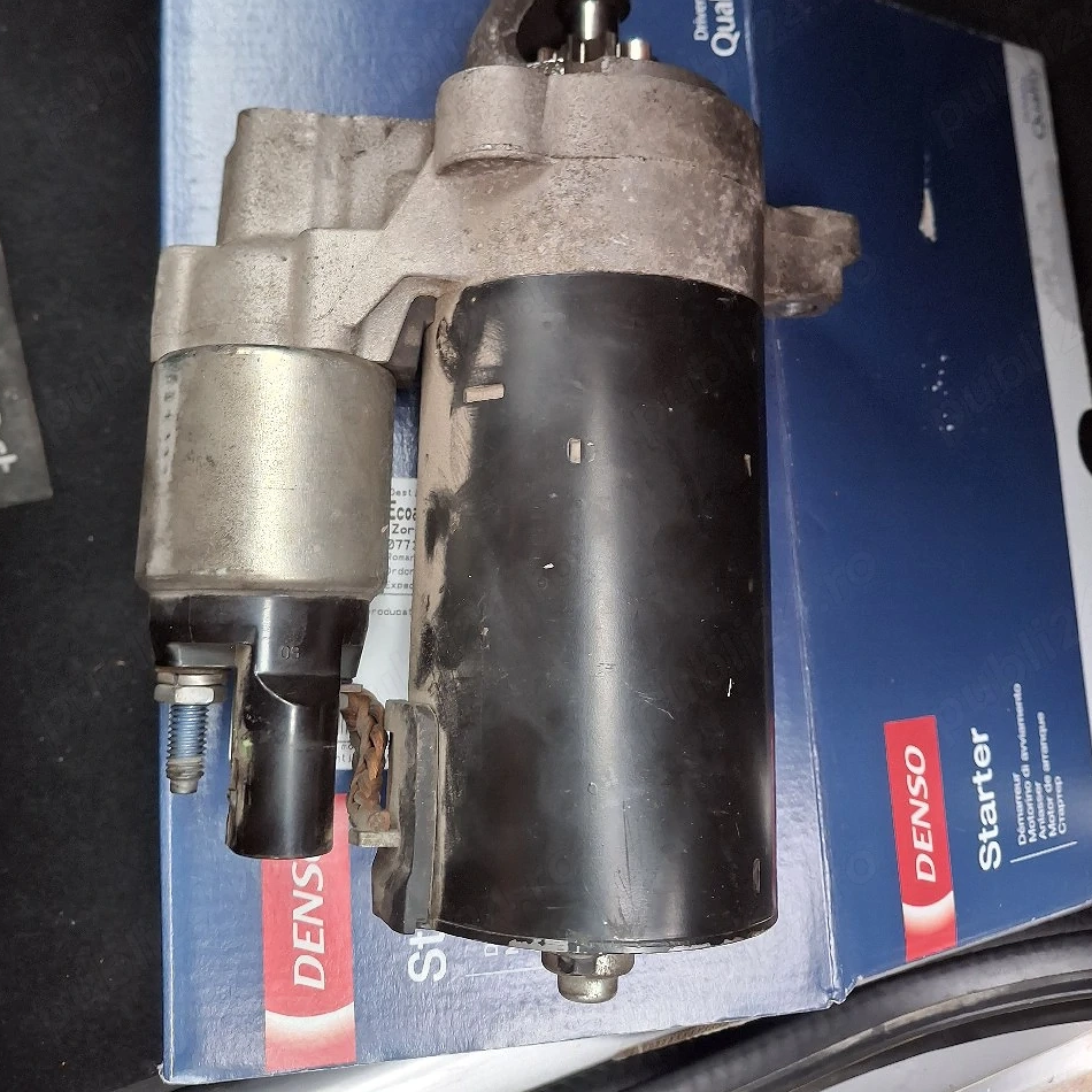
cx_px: 532
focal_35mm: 31
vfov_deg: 51.8
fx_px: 1106
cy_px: 388
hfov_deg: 52.5
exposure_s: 1/33
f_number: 1.8
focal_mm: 4.69
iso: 250
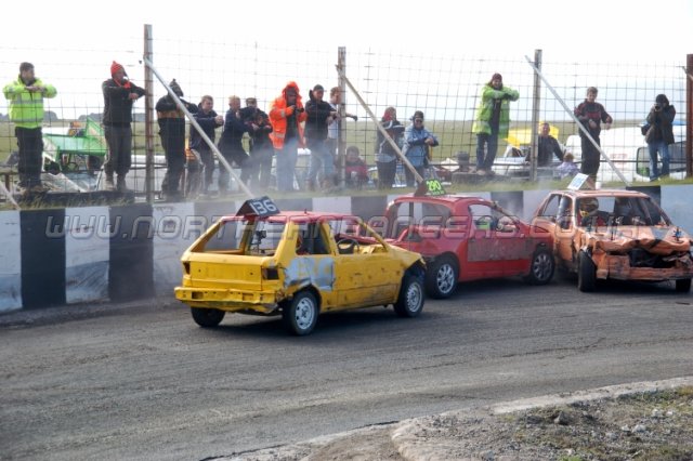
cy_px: 230
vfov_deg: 14.0
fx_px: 1876
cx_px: 346
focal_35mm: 98
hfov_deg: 20.9
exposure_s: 1/500
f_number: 5.3
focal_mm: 65
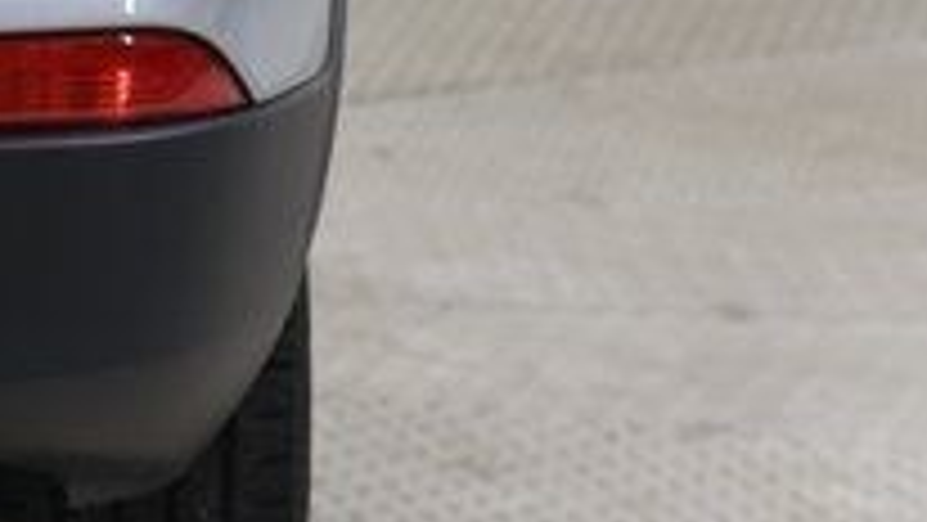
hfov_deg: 5.7
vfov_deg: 3.3
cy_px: -490
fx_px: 8974
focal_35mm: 365
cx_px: -1161
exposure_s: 1/80
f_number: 5
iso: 1600
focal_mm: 70
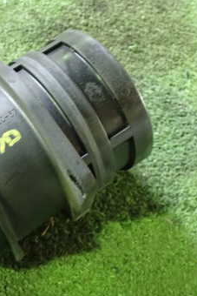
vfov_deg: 36.2
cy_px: 131
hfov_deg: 23.8
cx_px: 10
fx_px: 451
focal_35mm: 55
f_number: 2.3
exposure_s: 1/30
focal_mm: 5.4
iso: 800
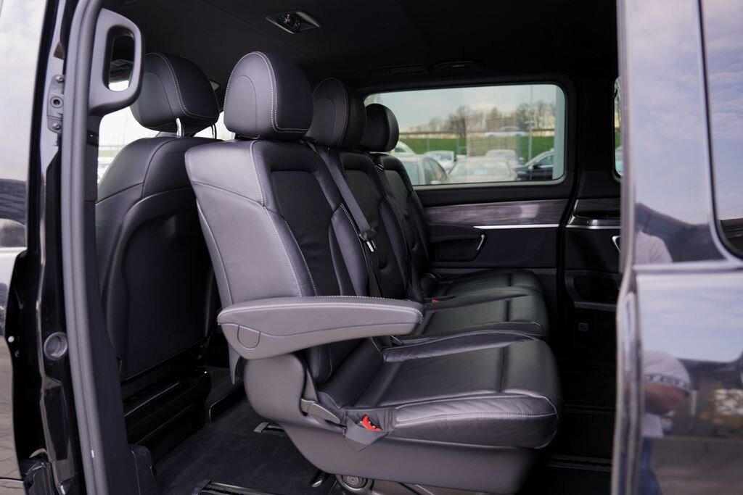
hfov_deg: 73.7
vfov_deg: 53.1
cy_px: 248
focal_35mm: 24
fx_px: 495
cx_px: 372
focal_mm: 24
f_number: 3.2
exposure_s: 1/40
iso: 100
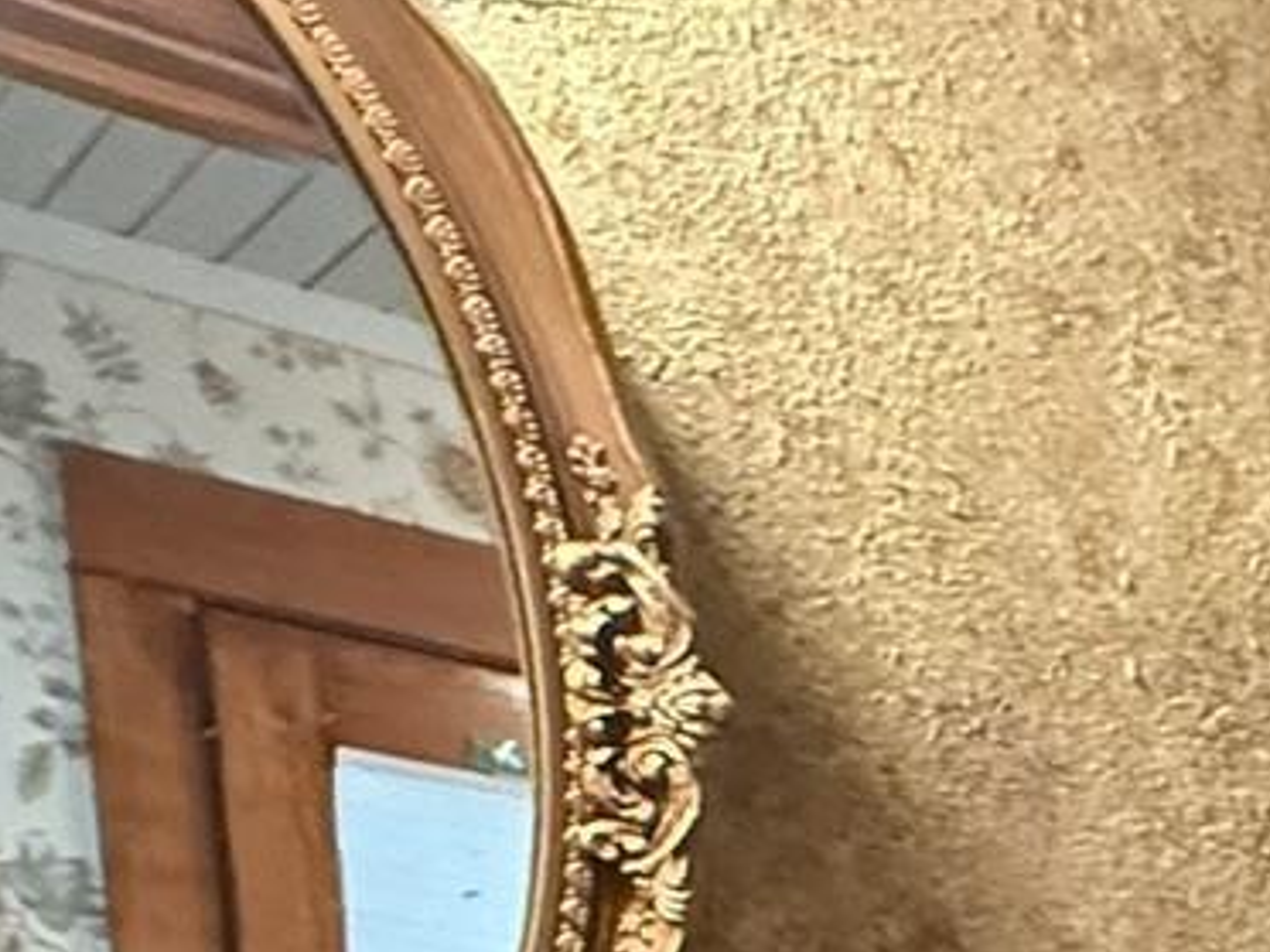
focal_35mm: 77
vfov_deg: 14.5
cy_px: 2105
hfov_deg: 18.6
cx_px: 2390
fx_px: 2825
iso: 800
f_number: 2.2
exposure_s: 1/60
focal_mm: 2.22
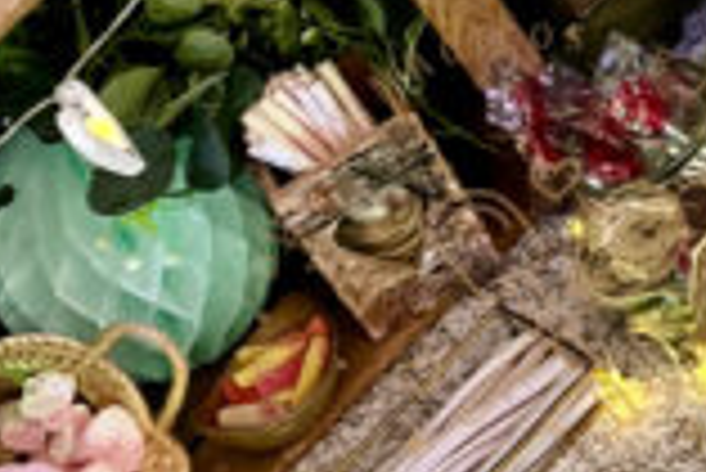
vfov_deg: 15.7
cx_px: 542
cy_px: 317
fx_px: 1708
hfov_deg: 23.1
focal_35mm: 87
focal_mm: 5.7
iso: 640
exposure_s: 1/33
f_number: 1.5
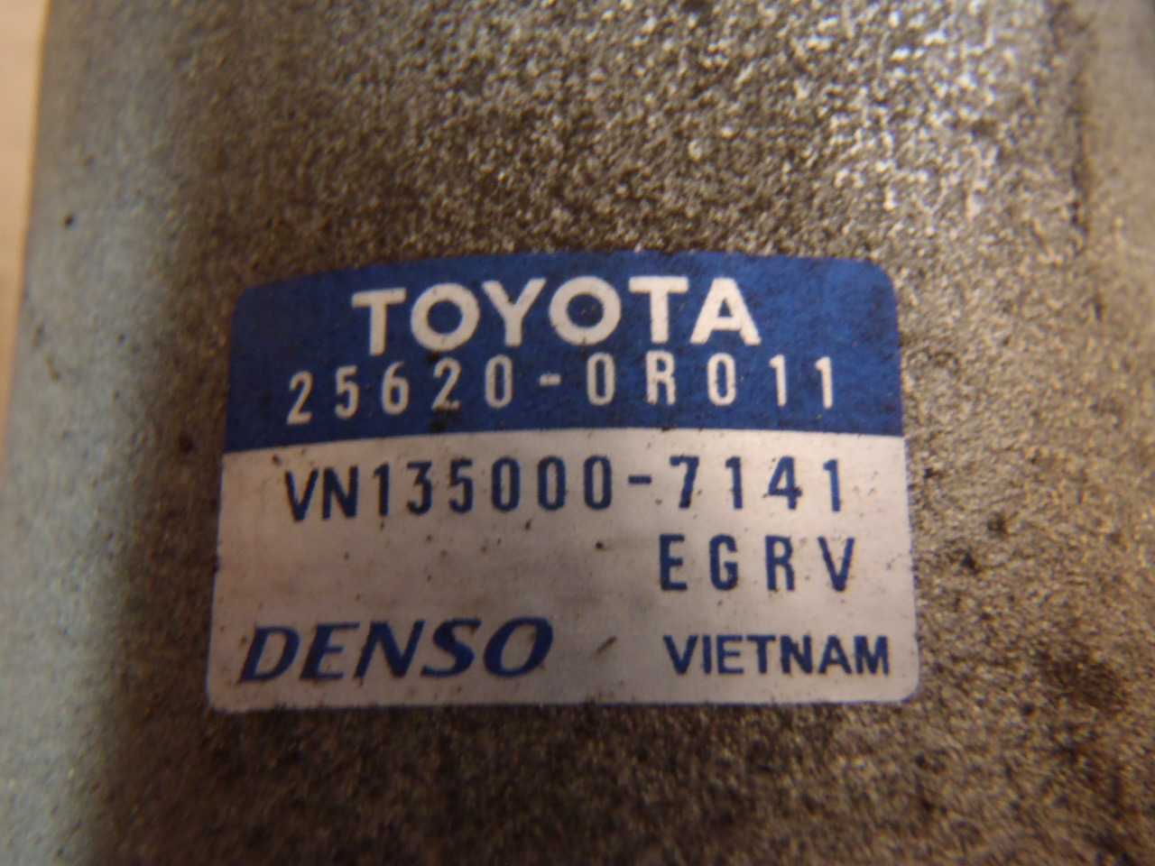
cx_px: 578
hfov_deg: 50.1
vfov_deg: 38.7
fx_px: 1235
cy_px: 433
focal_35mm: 37
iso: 320
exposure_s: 1/4
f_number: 4.7
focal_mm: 6.64
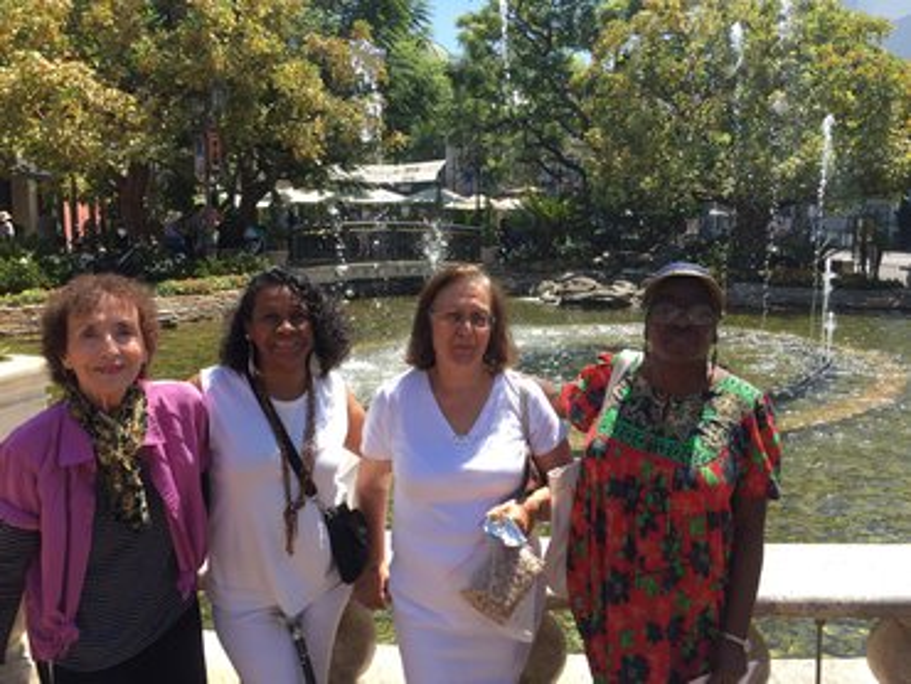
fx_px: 764
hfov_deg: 61.6
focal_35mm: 29
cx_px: 456
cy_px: 342
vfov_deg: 48.3
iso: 32
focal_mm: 4.15
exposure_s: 1/879
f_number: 2.2
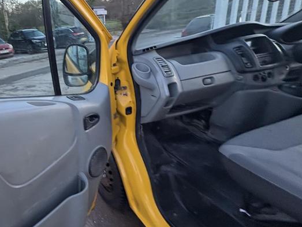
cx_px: 51
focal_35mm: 24
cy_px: 89
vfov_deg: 56.3
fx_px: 209
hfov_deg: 63.8
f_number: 2.2
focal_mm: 2.22
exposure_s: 1/60
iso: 400
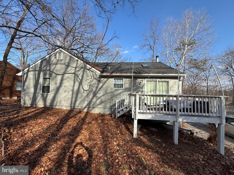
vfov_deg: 85.7
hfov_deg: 102.1
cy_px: 88
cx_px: 117
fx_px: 95
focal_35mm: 14
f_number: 2.2
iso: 50
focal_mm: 2.22
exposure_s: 1/1368
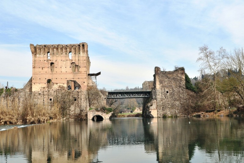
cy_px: 82
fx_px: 244
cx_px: 122
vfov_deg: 36.9
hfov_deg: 53.1
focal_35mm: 36
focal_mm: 24
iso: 400
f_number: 9.5
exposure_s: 1/350
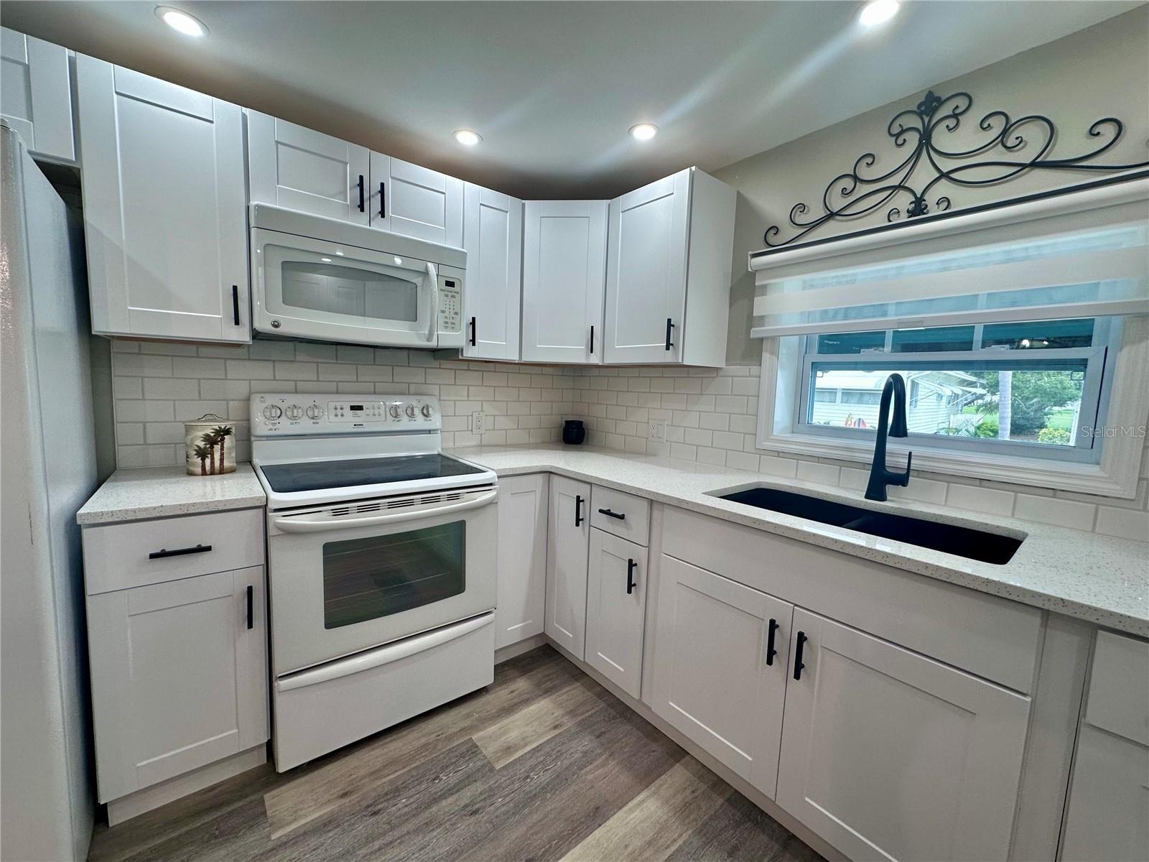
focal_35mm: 14
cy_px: 431
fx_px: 465
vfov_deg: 85.7
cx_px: 574
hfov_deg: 102.1
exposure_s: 1/120
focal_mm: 2.22
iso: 100
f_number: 2.2
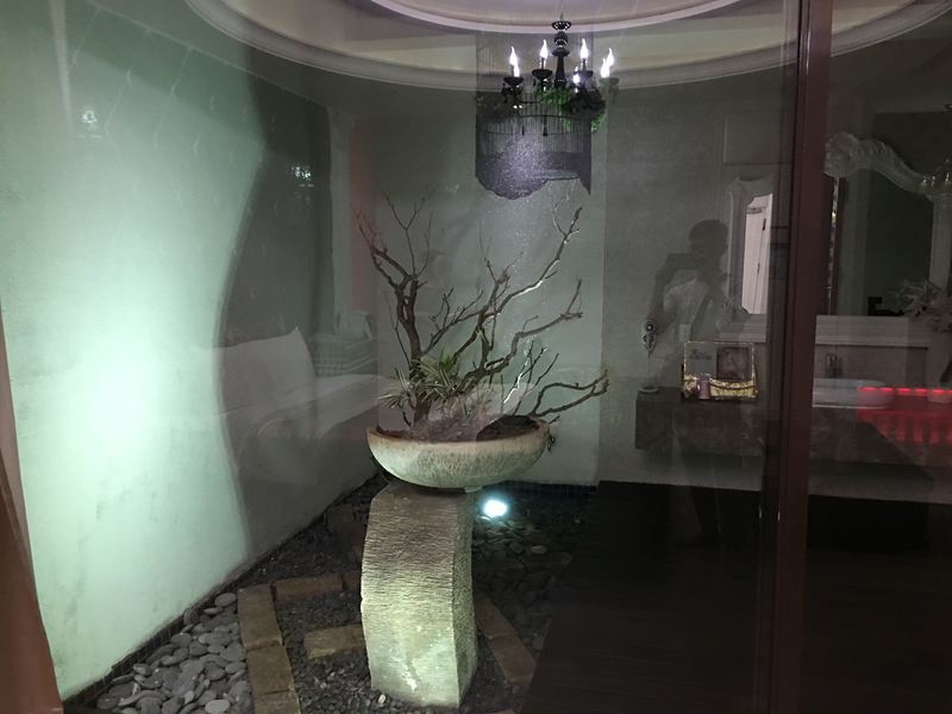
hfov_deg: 61.7
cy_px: 357
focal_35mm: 29
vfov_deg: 48.2
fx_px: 798
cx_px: 476
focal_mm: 4.15
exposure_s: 1/4
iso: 50
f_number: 2.2
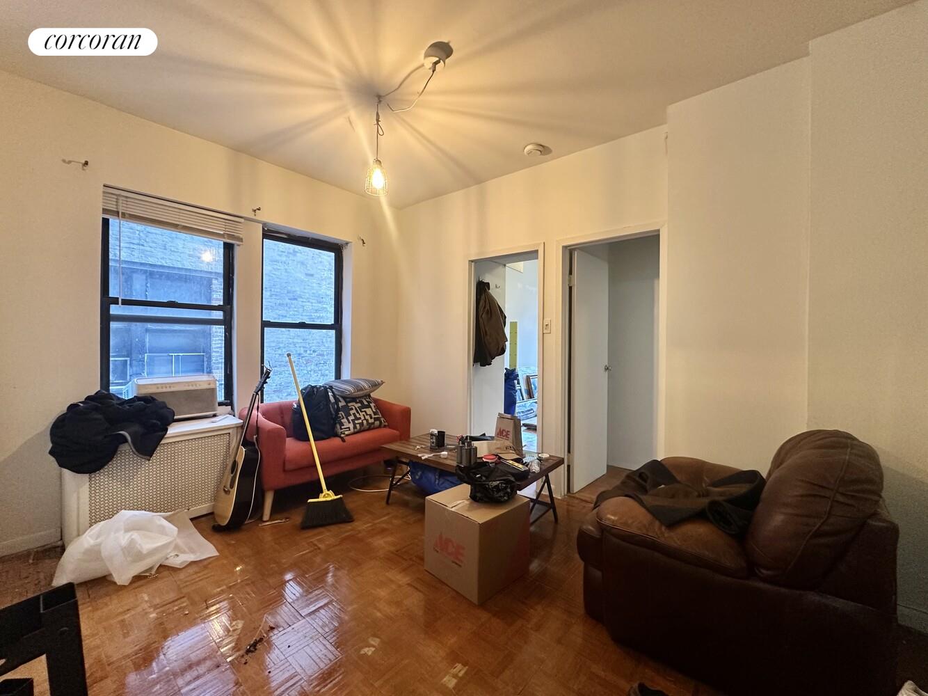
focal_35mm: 14
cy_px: 348
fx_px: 375
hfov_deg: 102.1
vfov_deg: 85.7
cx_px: 464
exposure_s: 1/60
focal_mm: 2.22
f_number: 2.2
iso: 320
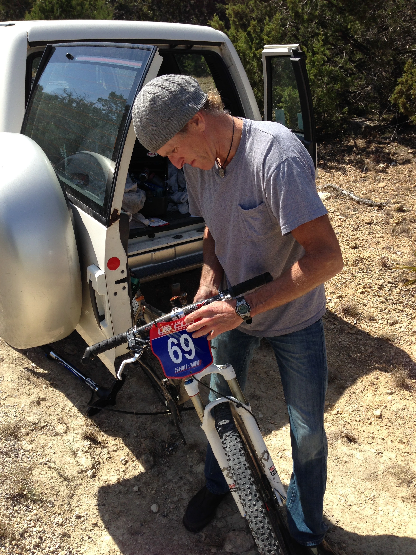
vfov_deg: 55.4
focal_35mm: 33
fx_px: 529
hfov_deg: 42.9
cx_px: 208
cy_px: 278
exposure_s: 1/1085
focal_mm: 4.12
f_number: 2.4
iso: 50
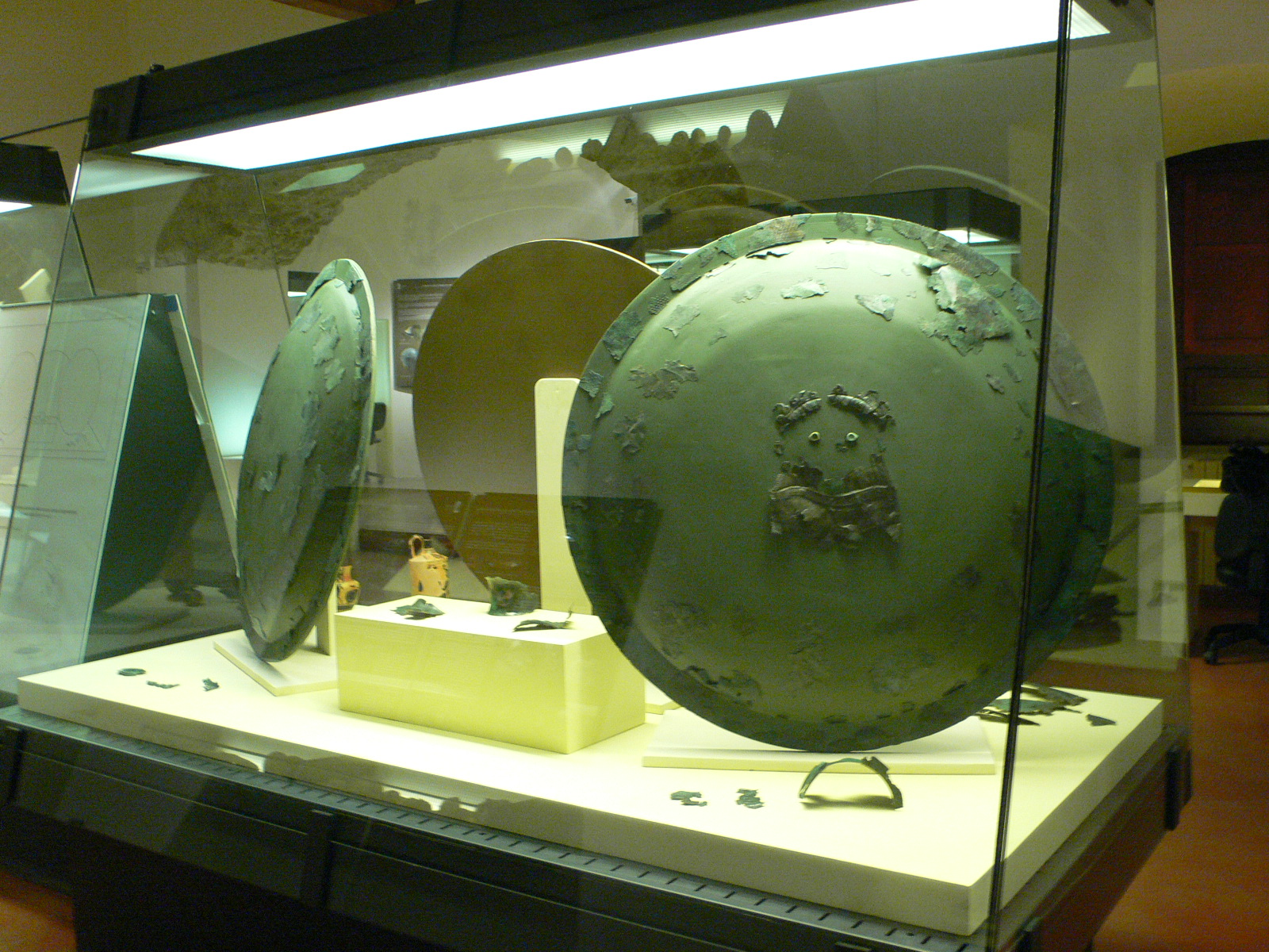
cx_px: 634
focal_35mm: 34
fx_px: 1246
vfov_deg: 41.8
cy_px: 476
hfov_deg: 54.0
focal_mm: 6.3
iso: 200
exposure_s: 1/13
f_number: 2.8
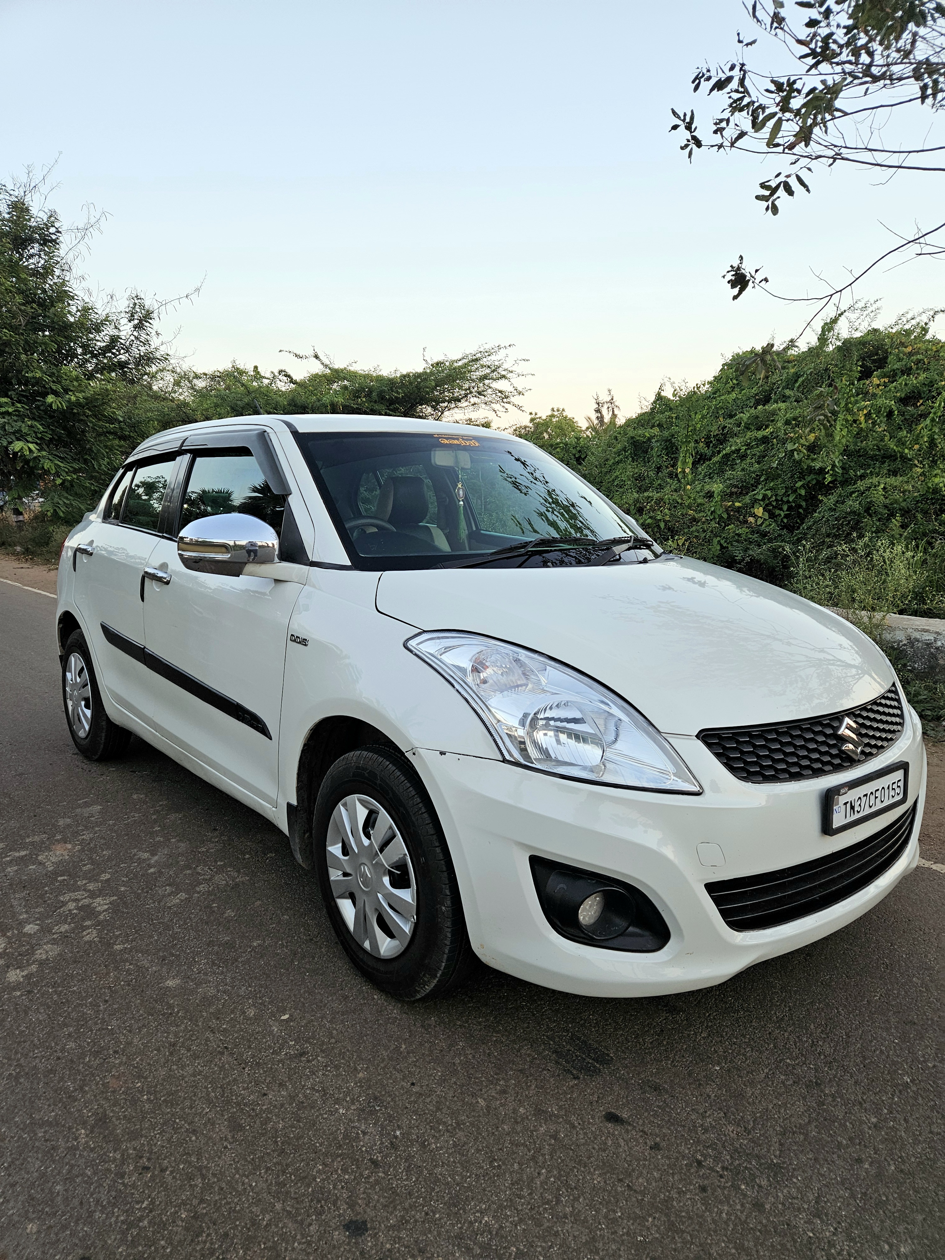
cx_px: 472
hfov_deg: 58.9
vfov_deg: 73.9
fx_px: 837
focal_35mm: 23
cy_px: 630
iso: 40
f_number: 1.8
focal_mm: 5.4
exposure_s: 1/101
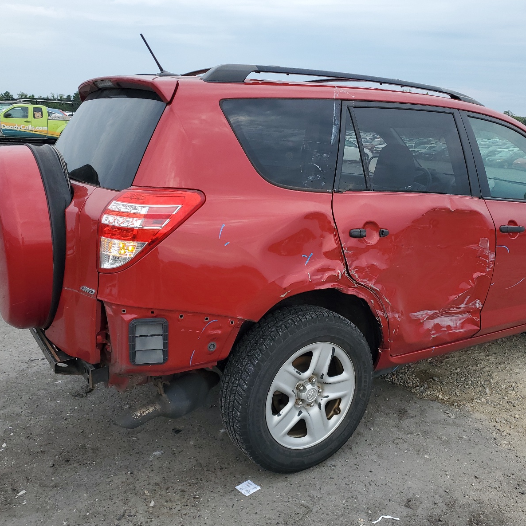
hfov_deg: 52.2
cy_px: 263
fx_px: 533
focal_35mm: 31
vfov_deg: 52.5
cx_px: 311
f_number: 1.5
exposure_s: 1/1000
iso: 50
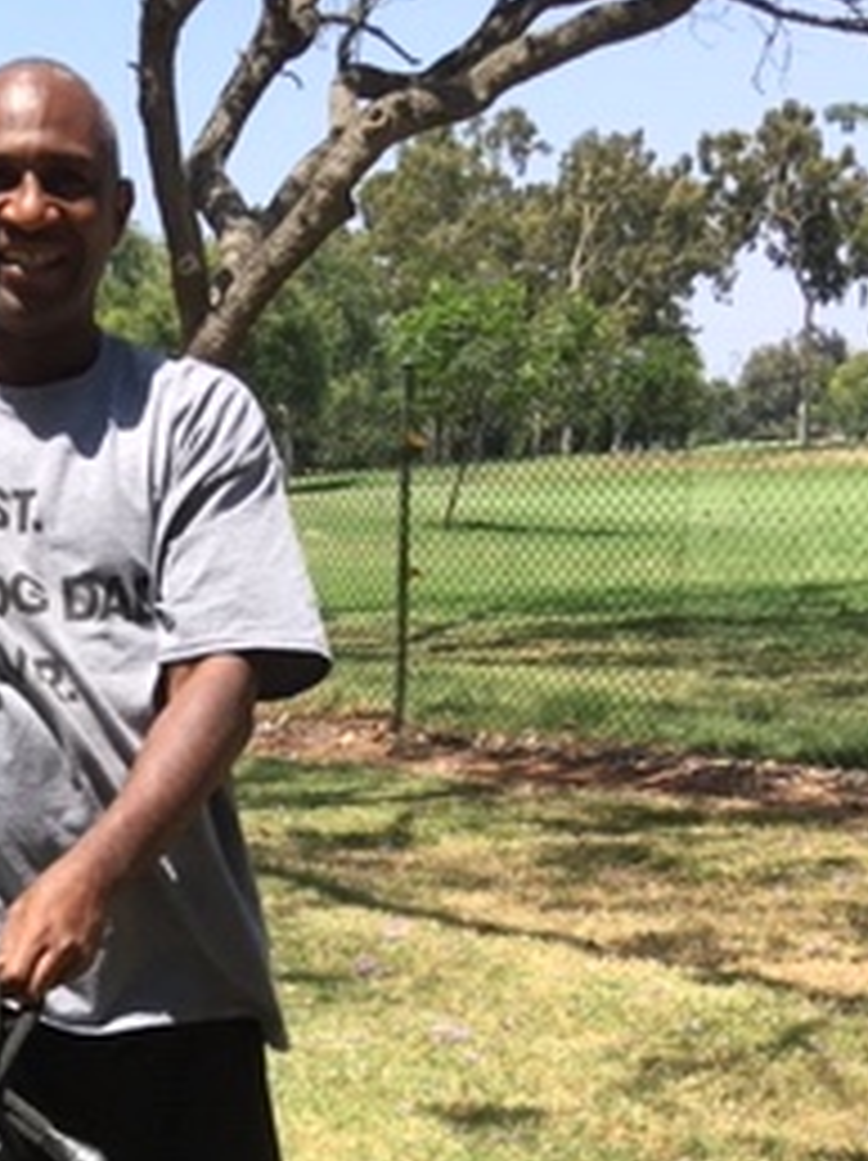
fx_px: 2411
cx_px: 9
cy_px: 1215
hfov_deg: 19.8
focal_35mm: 72
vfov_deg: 25.4
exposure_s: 1/818
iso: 25
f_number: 2.2
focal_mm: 4.15
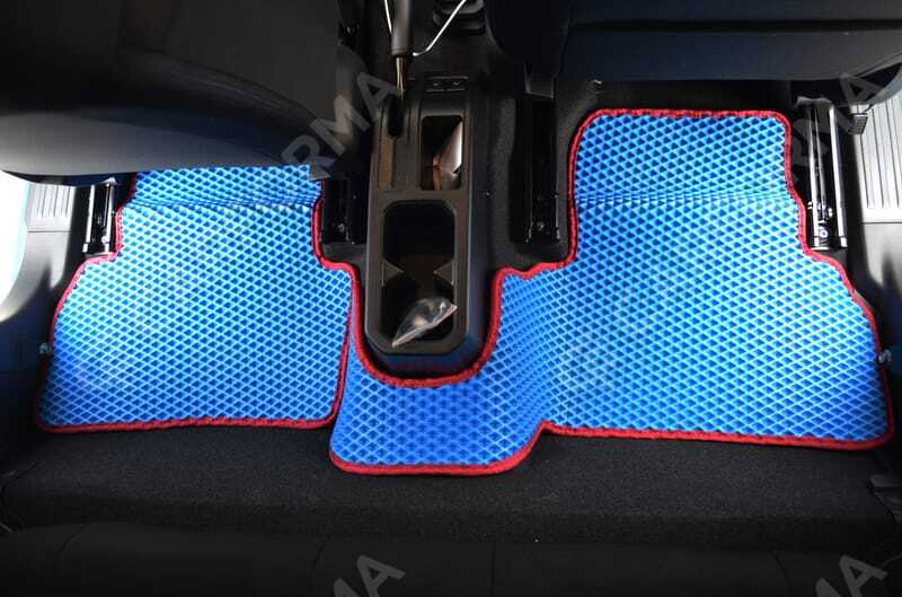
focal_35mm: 27
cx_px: 451
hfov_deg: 67.5
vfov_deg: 47.7
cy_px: 298
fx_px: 675
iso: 1400
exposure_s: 1/30
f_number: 3.5
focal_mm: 18
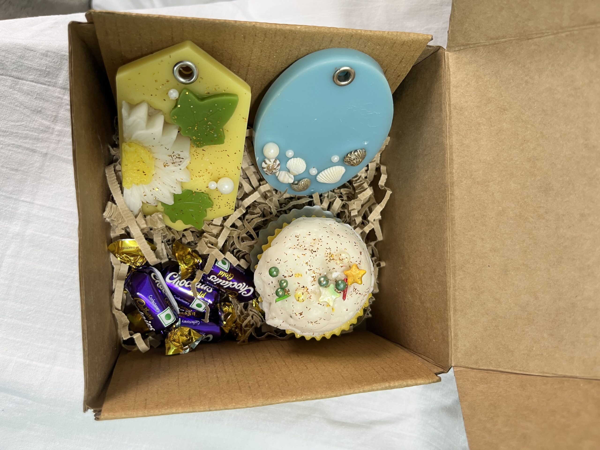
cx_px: 300
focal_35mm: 26
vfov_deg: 53.1
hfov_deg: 67.3
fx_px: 451
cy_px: 225
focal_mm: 5.1
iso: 80
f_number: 1.6
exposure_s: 1/50
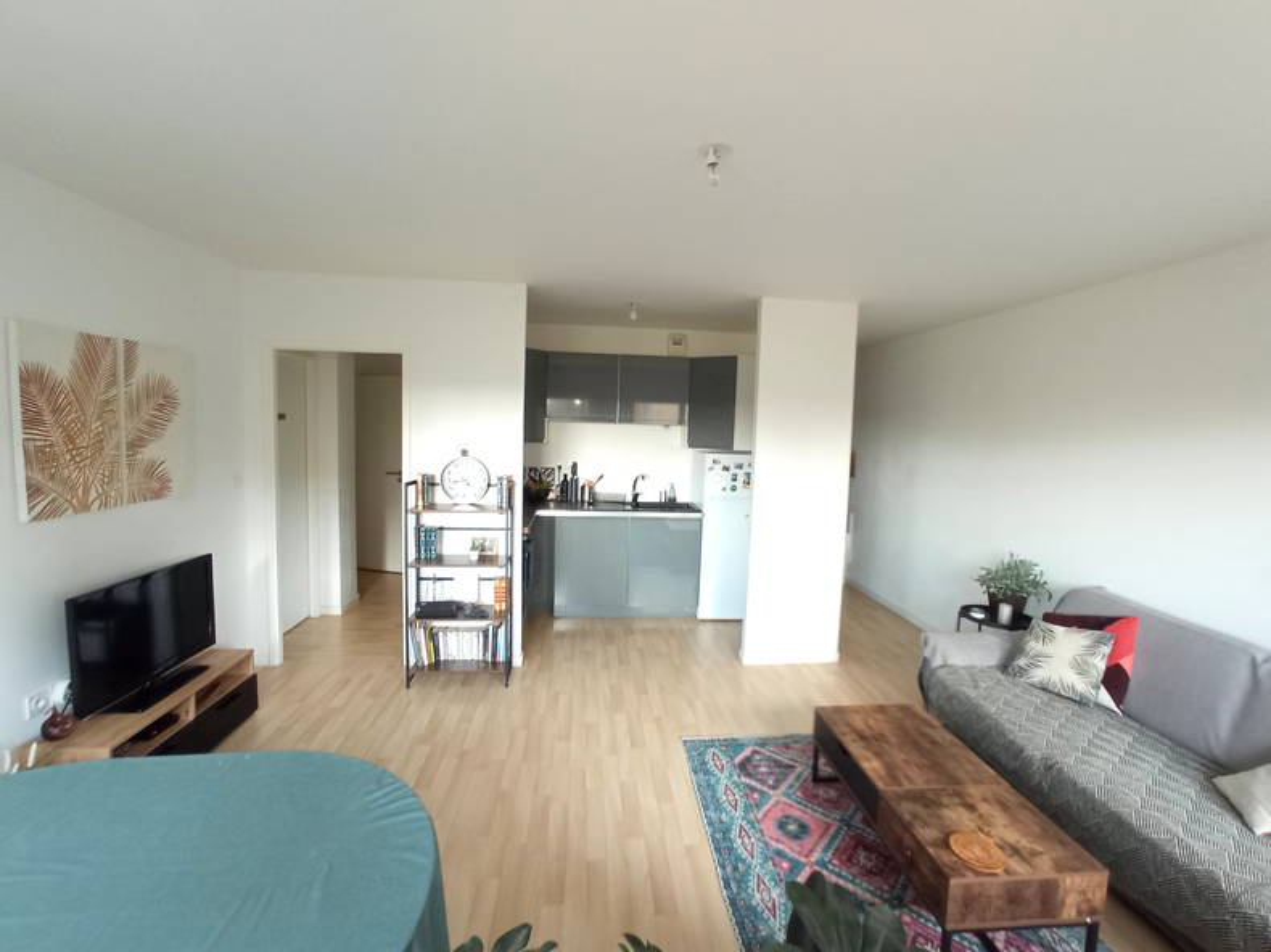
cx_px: 636
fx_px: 551
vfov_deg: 81.7
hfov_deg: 98.2
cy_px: 476
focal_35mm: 15
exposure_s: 1/33.3
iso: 217
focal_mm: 1.65
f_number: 2.2
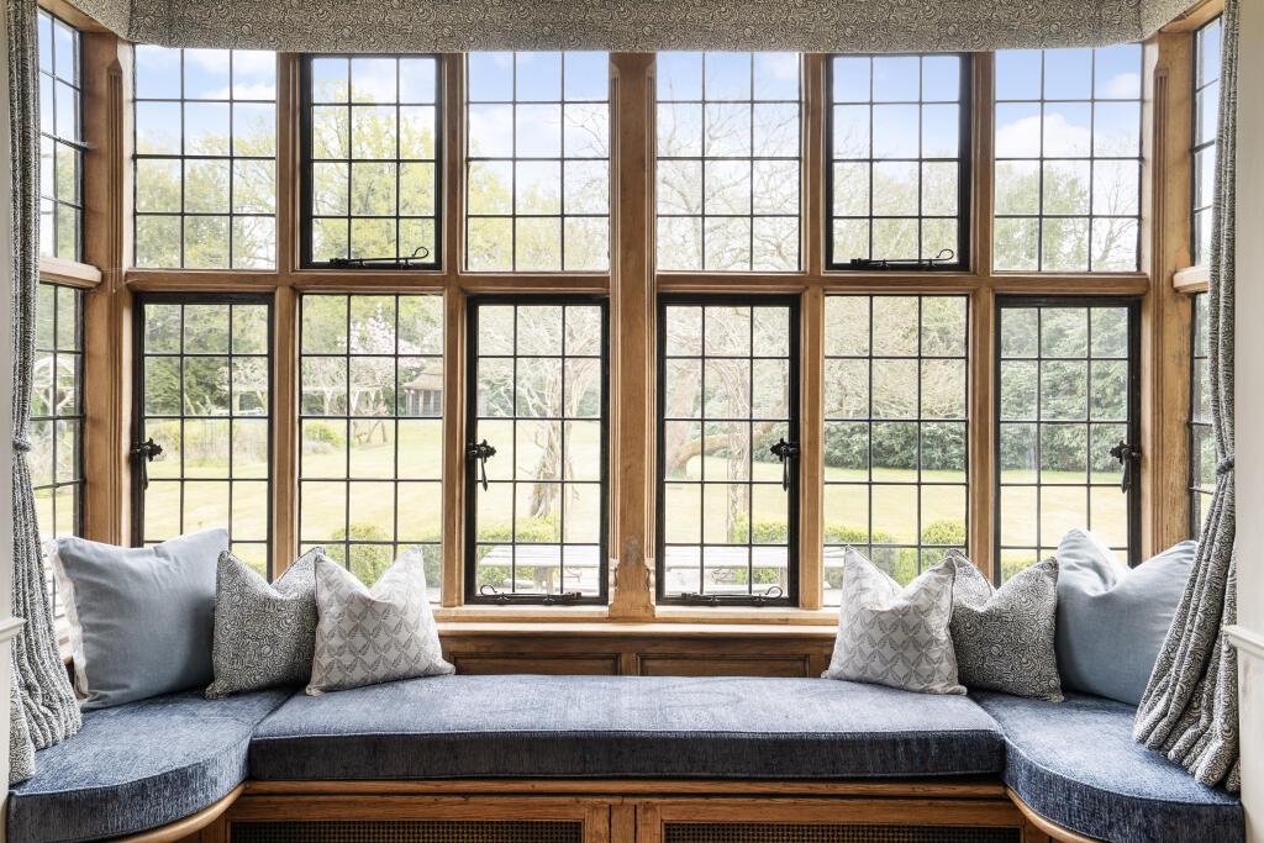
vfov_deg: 40.0
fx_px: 1159
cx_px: 632
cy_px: 422
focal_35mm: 33
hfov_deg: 57.2
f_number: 6.3
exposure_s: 1/10
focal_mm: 33
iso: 100
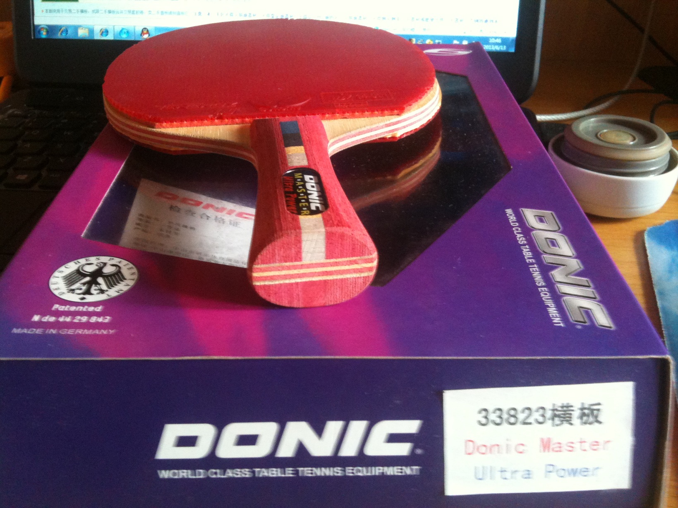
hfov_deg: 52.6
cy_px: 254
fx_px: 685
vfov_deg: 40.7
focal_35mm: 35
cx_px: 339
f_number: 2.8
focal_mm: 3.85
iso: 200
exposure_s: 1/15
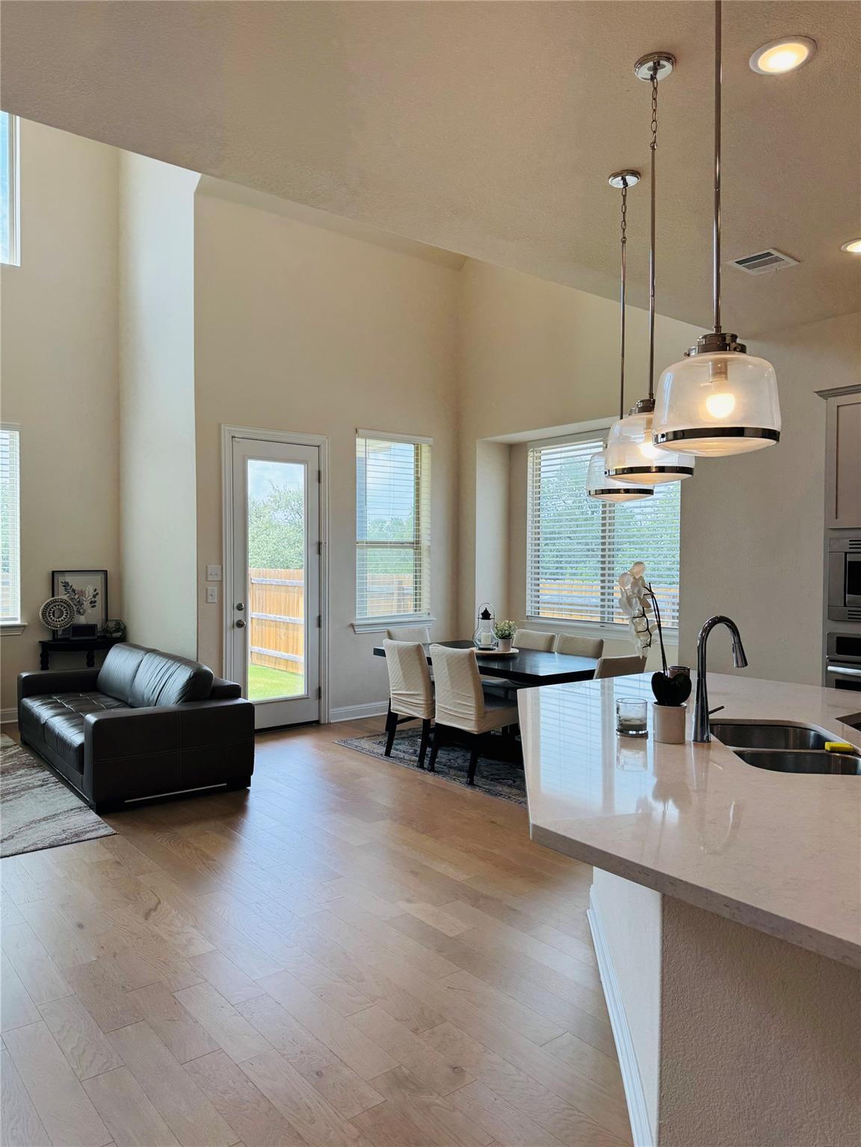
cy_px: 574
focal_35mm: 24
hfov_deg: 56.8
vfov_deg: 71.6
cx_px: 430
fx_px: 796
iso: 80
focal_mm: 6.76
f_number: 1.78
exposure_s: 1/549
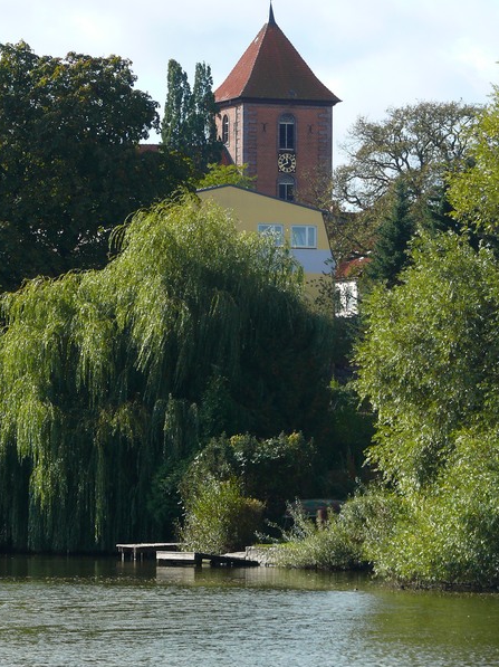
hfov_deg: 7.6
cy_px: 275
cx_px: 196
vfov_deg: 10.1
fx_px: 3771
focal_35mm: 196
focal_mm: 33.1
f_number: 4
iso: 100
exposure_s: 1/250
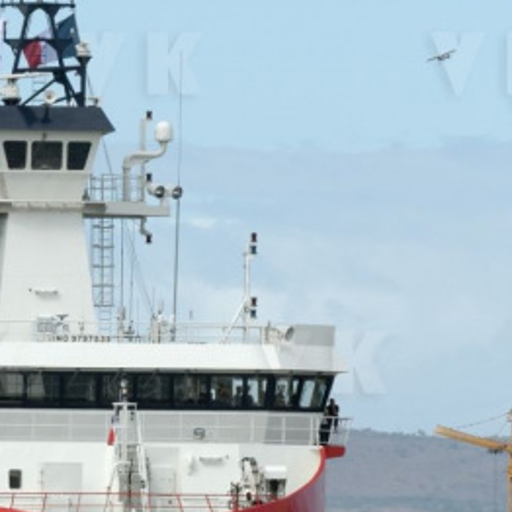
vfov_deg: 2.7
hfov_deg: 2.7
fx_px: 10715
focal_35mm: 640
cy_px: 422
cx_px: 137
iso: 160
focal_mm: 165
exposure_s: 1/250
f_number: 11
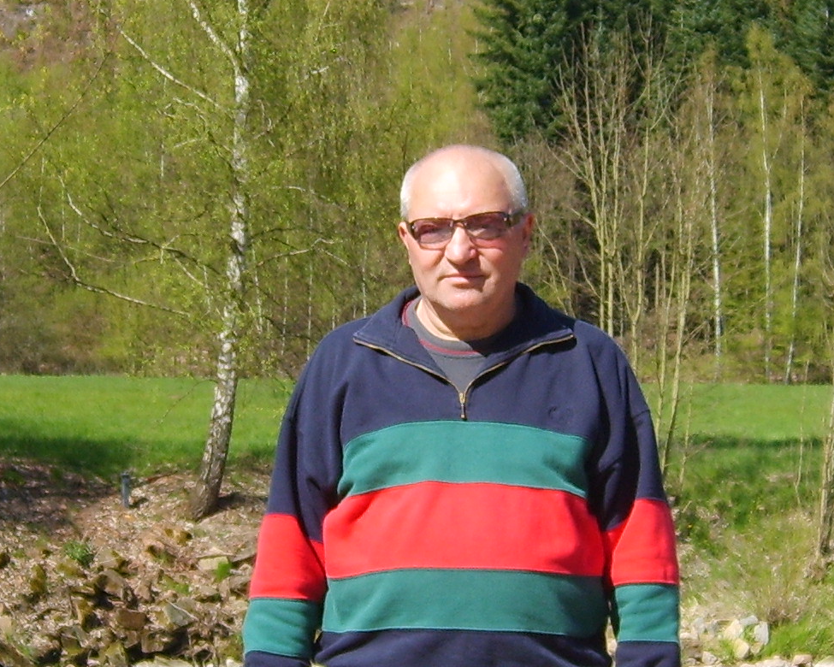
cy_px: 335
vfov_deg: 40.1
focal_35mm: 37
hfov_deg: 49.0
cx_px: 447
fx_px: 913
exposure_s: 1/750
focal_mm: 5.8
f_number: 2.8
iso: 50
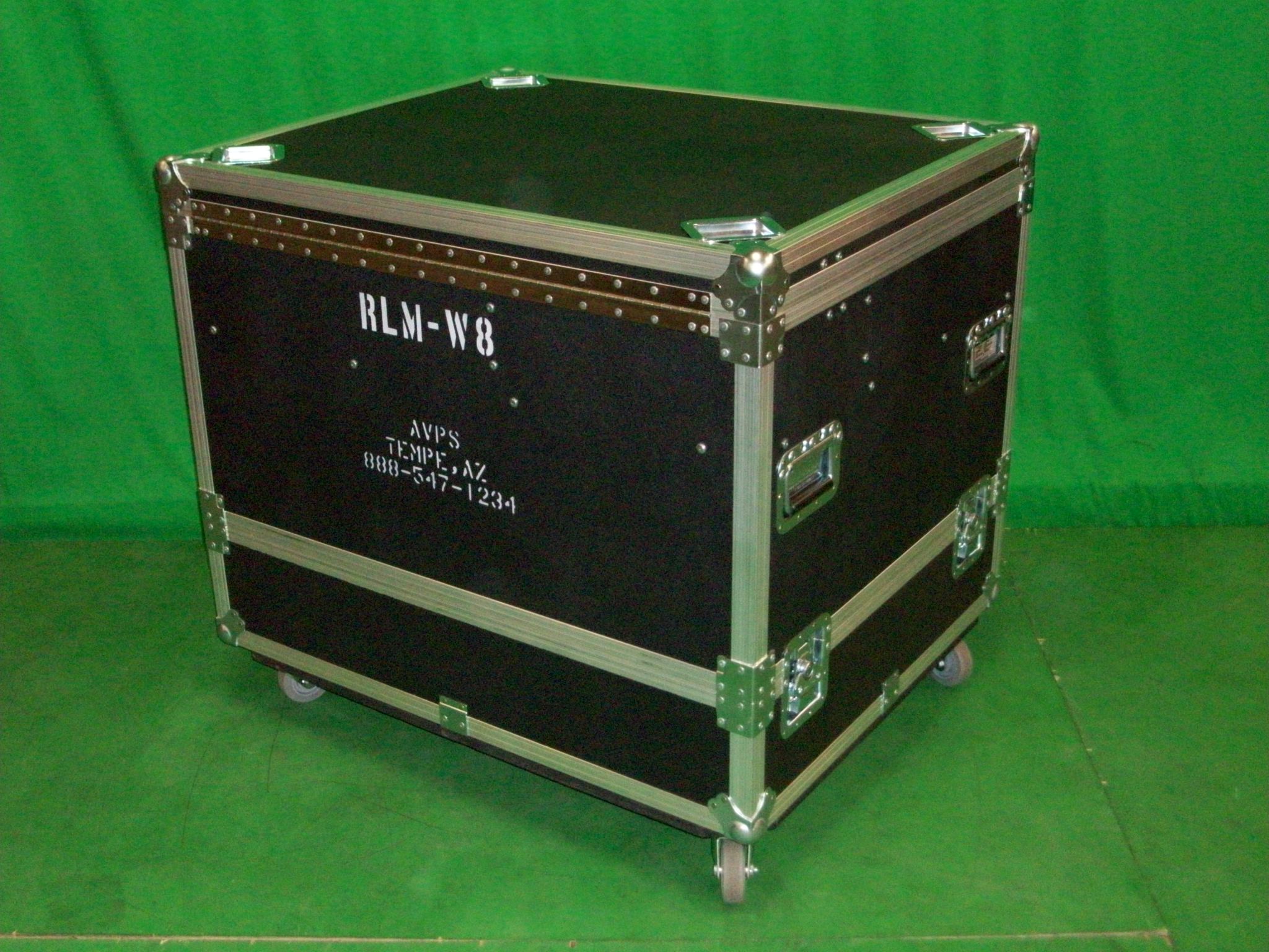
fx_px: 1540
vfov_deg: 34.3
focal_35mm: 42
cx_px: 634
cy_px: 476
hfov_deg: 44.8
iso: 320
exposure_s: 1/65.1
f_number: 3.2
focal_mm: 7.1
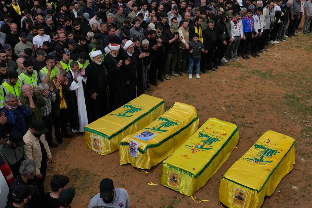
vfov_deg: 33.4
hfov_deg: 48.5
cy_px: 104
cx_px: 156
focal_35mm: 40
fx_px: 347
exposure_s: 1/16000
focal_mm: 27
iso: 800
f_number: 4.5
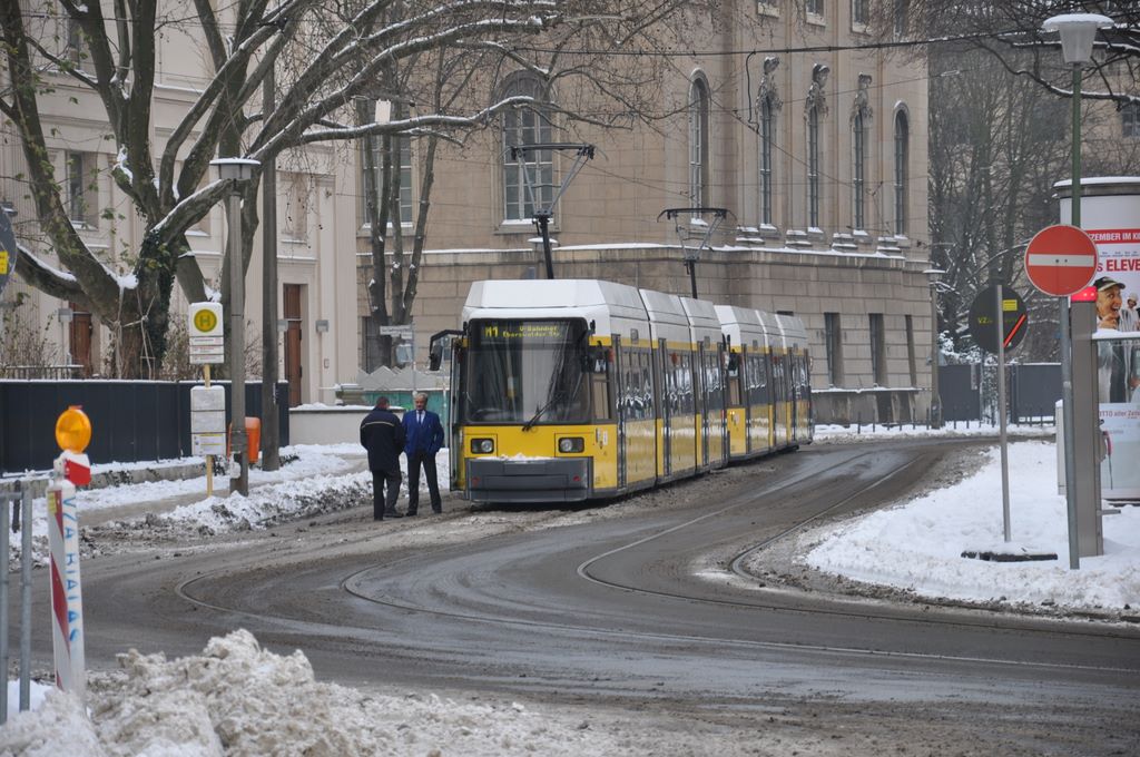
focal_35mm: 158
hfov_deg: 13.1
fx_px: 4981
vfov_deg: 8.7
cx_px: 570
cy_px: 378
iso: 360
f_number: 5.6
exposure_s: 1/125
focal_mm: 105
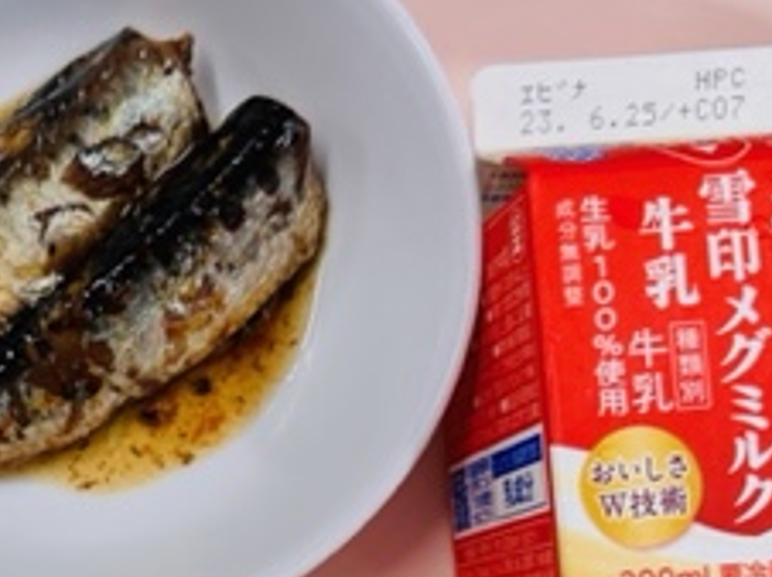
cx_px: -31
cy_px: 673
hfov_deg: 26.8
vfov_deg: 20.3
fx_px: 1515
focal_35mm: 68
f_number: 1.78
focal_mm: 6.86
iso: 100
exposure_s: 1/121
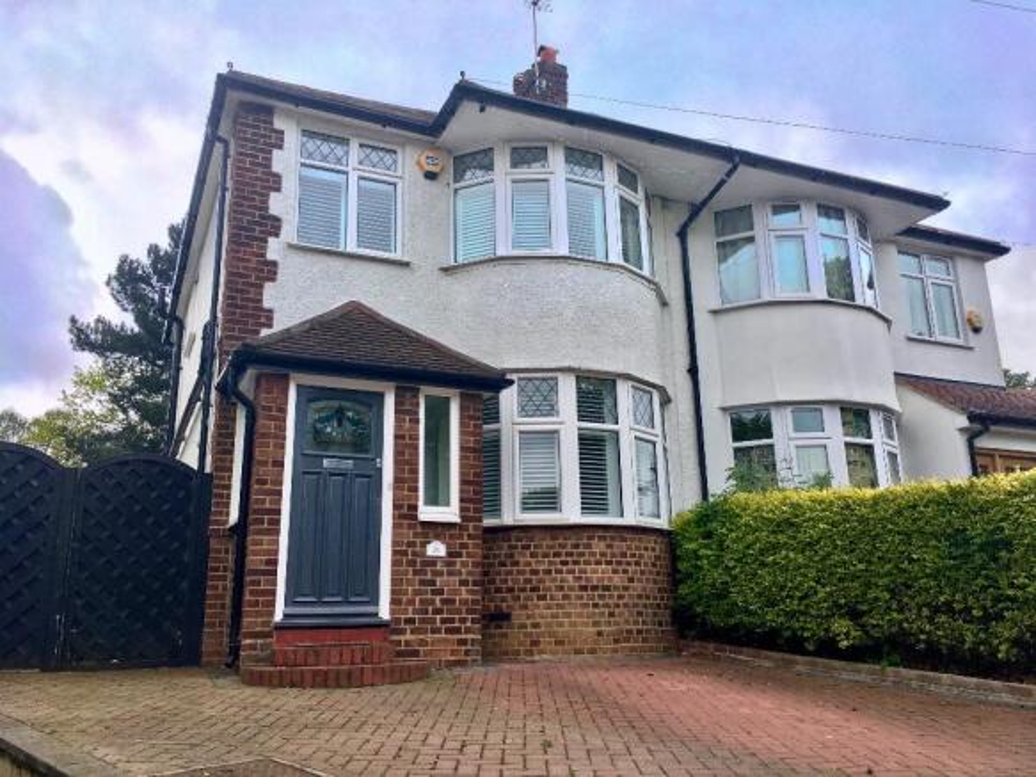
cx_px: 518
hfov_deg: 61.7
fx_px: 868
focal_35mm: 29
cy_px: 388
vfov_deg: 48.2
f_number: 2.2
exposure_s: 1/447
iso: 25
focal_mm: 4.15
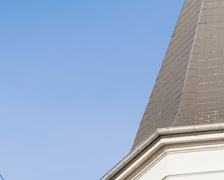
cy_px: 588
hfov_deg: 10.8
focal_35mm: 178
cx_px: 172
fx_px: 1180
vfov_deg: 7.4
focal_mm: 20
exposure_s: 1/1600
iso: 800
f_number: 10
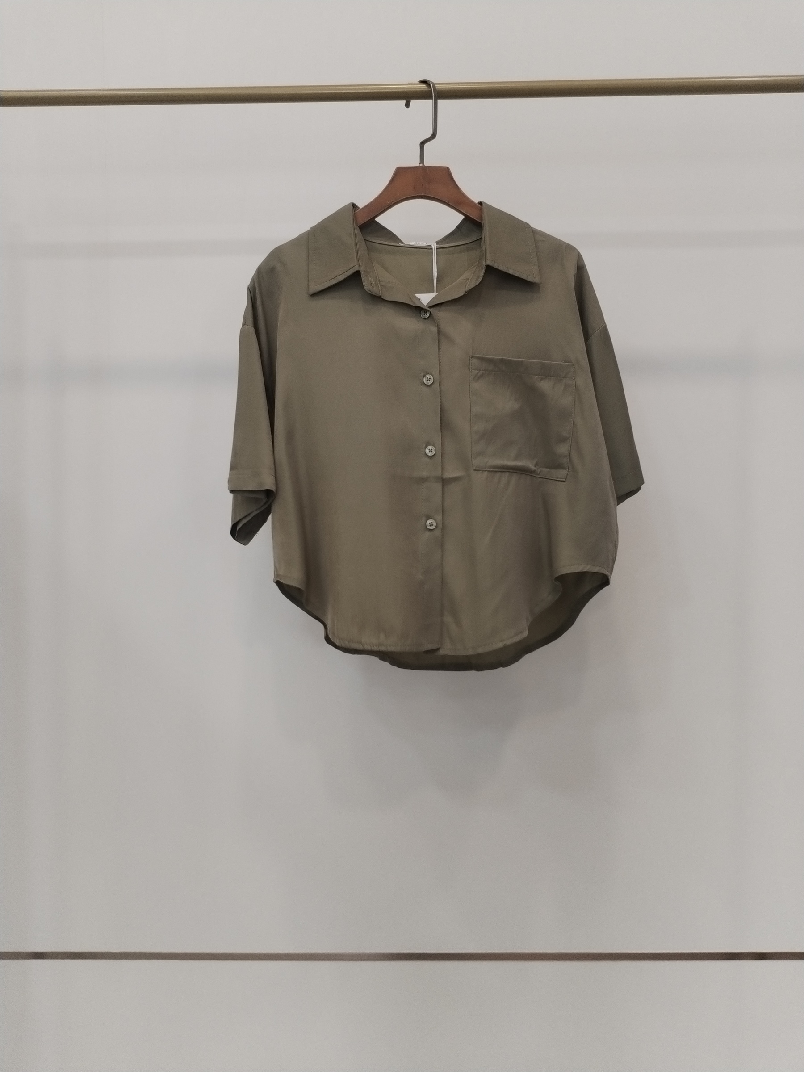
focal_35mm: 29
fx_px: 898
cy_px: 536
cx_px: 402
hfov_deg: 48.2
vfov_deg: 61.7
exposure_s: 1/60
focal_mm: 4.75
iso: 209
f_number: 1.8
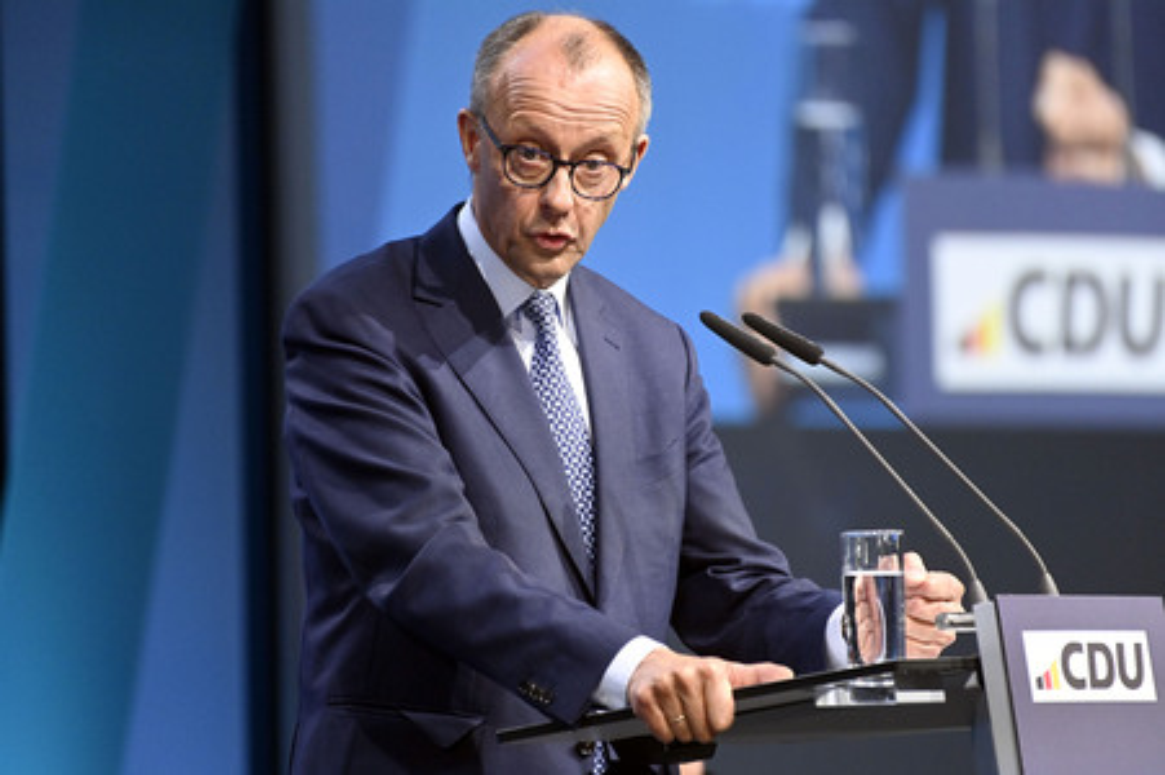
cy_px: 388
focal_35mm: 500
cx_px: 582
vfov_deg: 2.7
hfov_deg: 4.1
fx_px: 16168
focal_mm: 500
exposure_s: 1/500
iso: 8000
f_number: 5.6
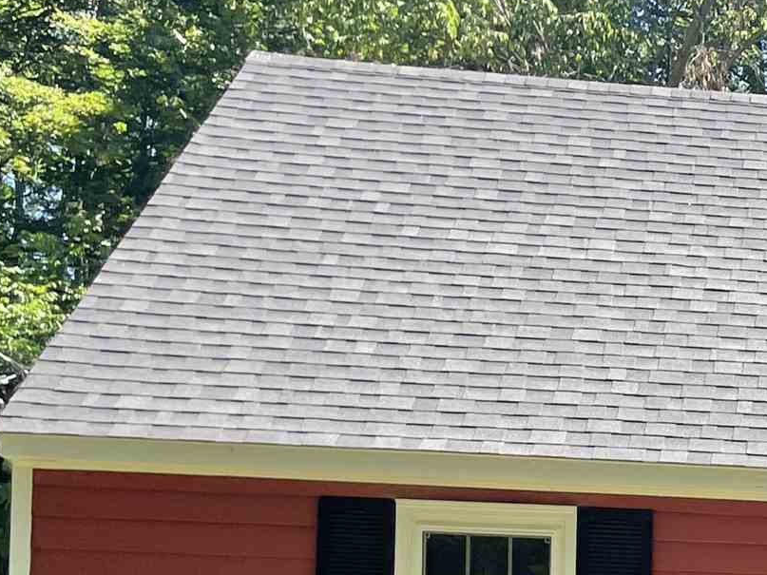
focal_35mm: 99
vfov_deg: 14.2
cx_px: 1280
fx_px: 2193
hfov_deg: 17.1
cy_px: 811
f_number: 1.6
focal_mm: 4.2
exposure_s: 1/502
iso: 32
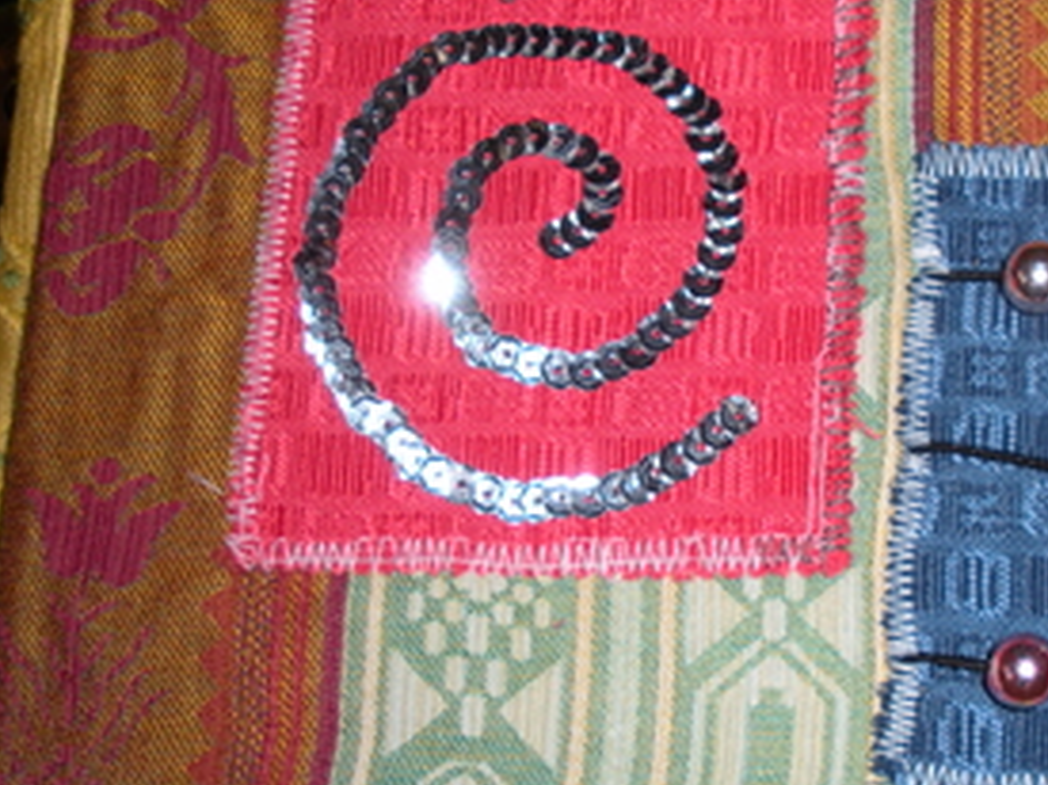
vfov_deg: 24.8
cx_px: 762
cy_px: 450
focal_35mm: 59
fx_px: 1785
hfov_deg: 32.2
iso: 64
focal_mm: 6.3
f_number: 3.5
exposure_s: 1/60
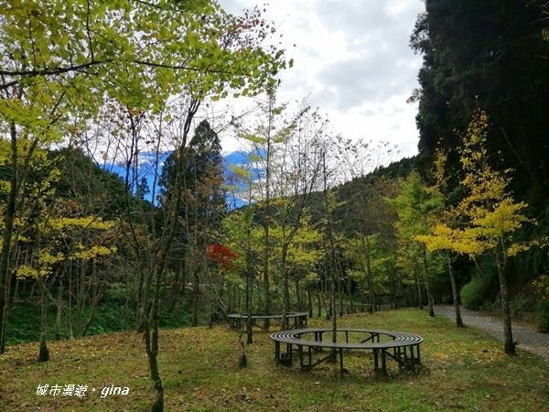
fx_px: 412
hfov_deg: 67.3
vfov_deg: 53.1
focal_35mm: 26
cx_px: 274
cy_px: 206
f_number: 2.2
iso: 50
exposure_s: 1/1786
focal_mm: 3.81
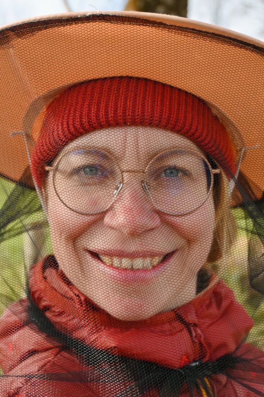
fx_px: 495
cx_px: 132
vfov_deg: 43.6
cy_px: 198
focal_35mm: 45
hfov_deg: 29.9
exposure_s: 1/250
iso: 250
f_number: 4.8
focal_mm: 30
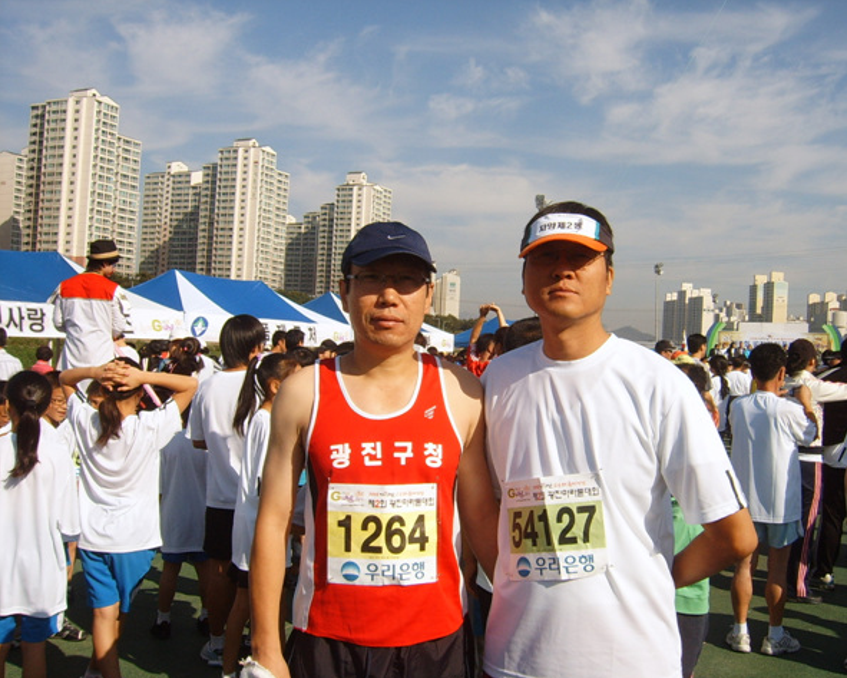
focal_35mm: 37
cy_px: 343
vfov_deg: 40.1
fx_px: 928
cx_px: 457
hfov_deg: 49.0
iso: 50
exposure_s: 1/1000
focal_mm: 5.8
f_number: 5.8
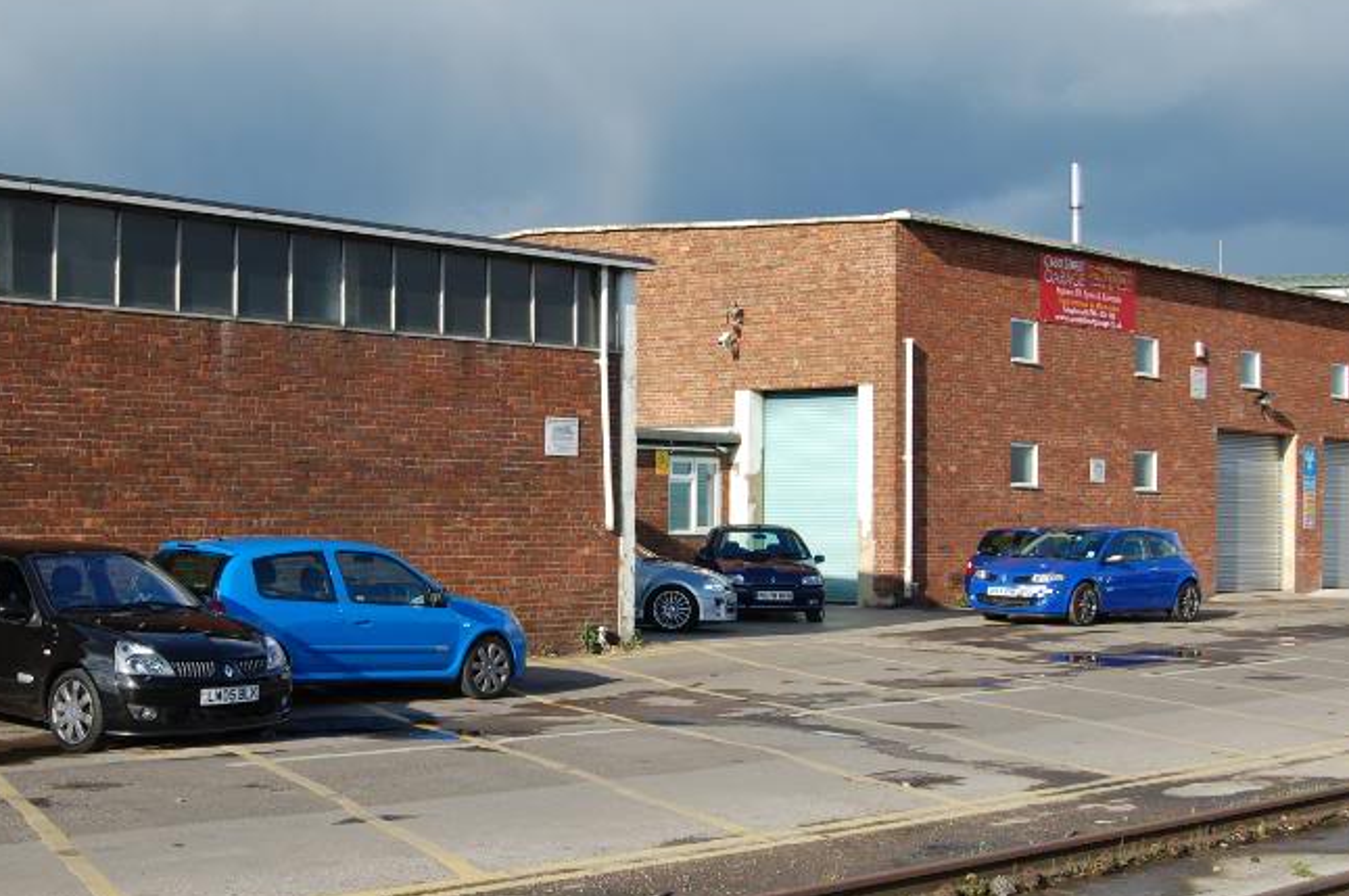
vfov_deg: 23.4
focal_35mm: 58
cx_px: 576
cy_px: 527
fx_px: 2156
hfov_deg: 34.7
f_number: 8
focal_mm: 31
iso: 200
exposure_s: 1/250
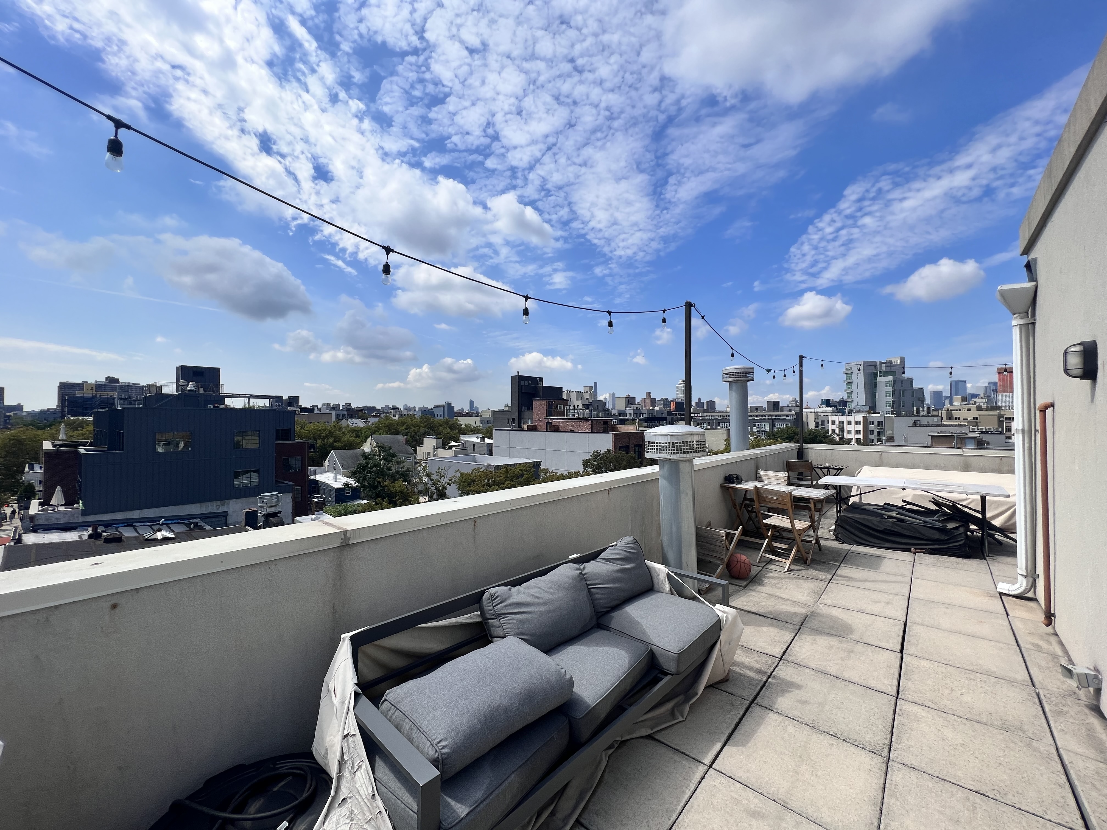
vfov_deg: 89.9
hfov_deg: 106.2
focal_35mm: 13
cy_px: 415
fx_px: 416
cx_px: 554
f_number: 1.8
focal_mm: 1.57
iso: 32
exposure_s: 1/2273
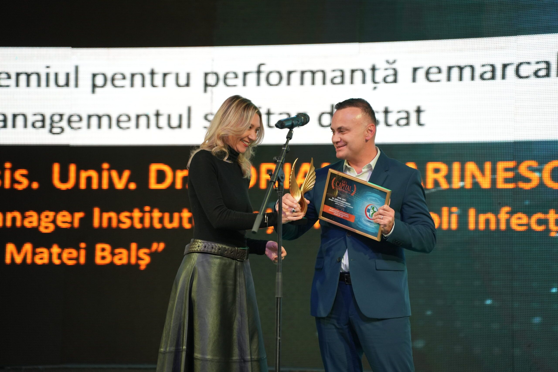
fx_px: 2325
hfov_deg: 13.7
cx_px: 279
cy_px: 186
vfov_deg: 9.1
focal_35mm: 150
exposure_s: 1/125
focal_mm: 150
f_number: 3.5
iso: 2000
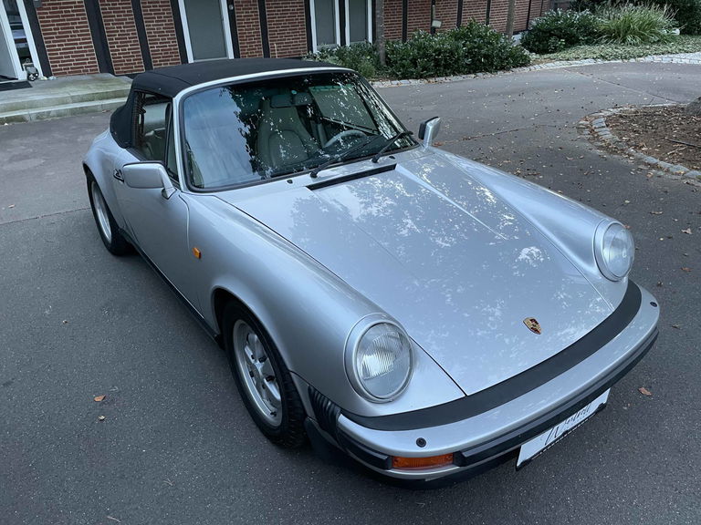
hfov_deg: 67.3
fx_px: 527
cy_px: 262
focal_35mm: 26
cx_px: 350
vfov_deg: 53.1
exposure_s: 1/60
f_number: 1.6
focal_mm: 4.2
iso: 160
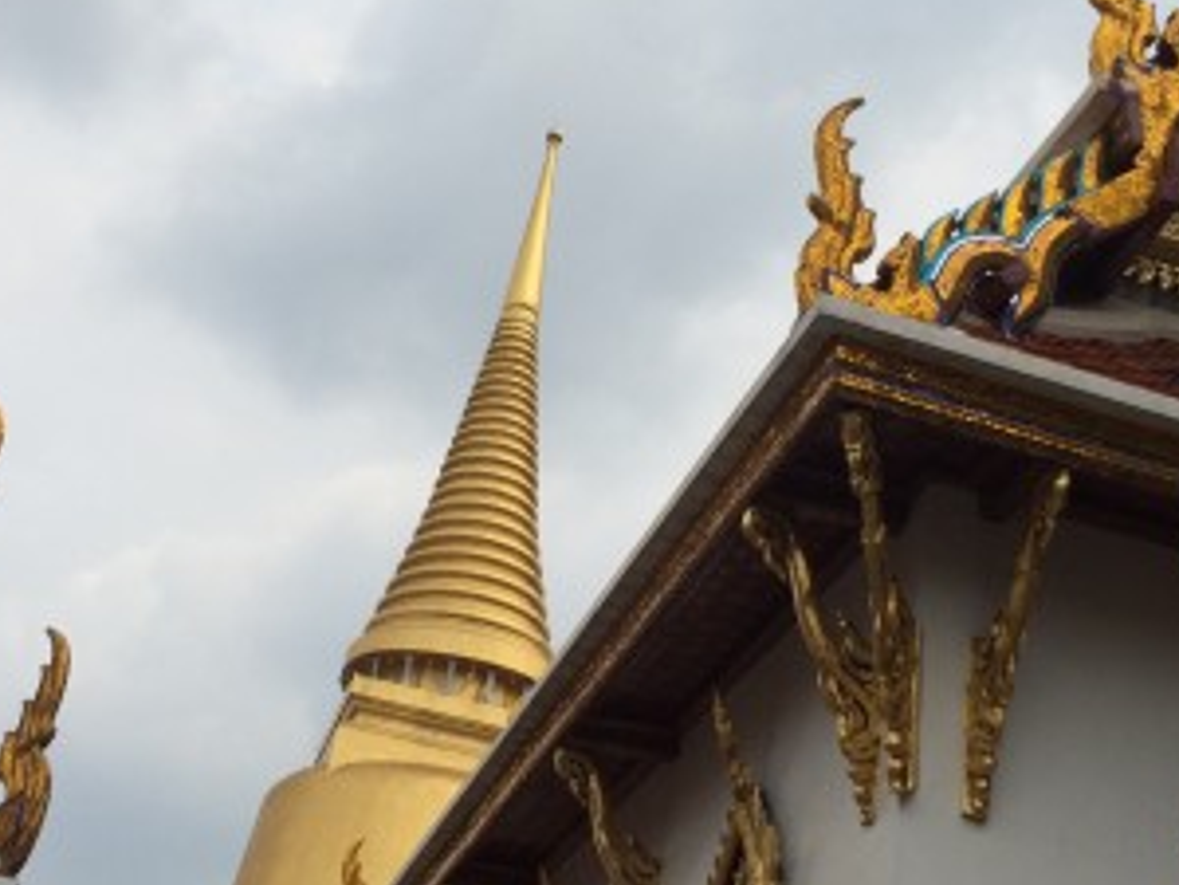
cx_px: 641
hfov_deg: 31.7
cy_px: 405
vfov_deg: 24.0
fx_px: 2078
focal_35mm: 61
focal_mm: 4.12
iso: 40
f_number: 2.2
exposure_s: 1/4115
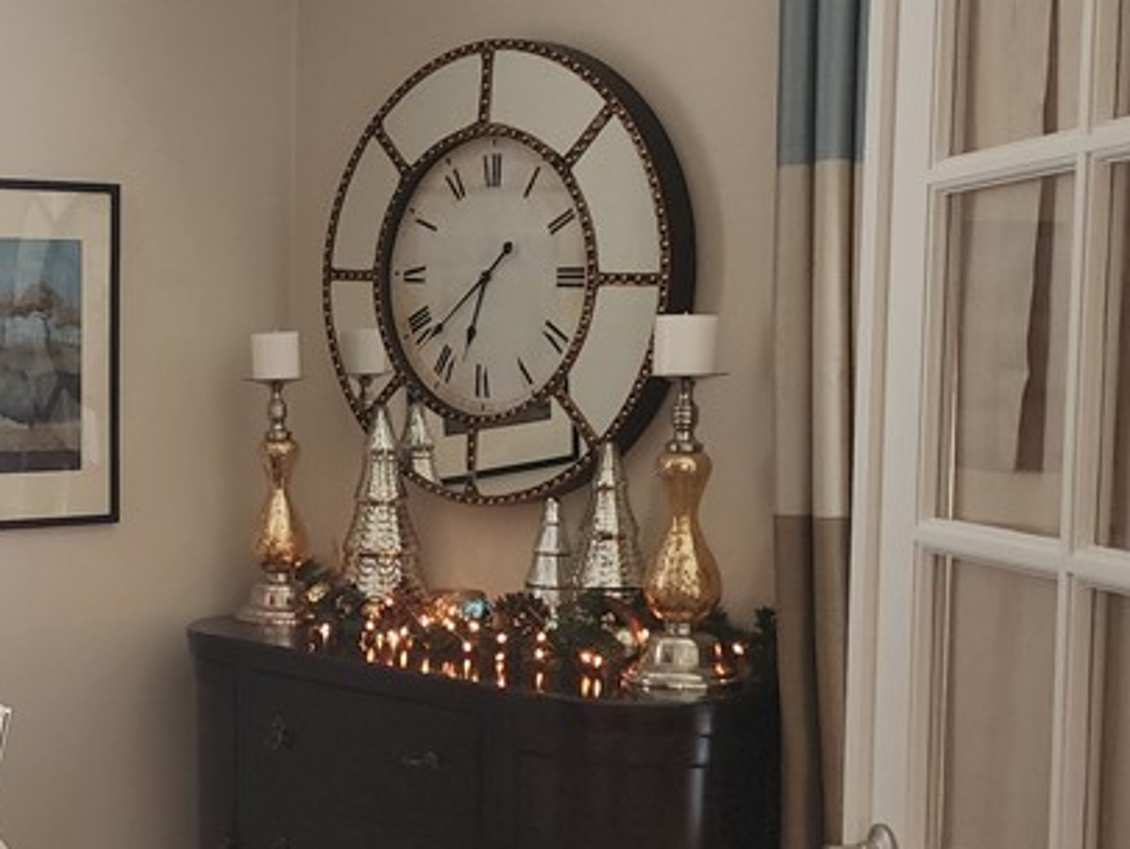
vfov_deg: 25.2
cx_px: -61
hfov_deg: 30.3
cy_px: 504
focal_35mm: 58
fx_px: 1894
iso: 64
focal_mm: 6.4
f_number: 1.8
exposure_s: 1/60
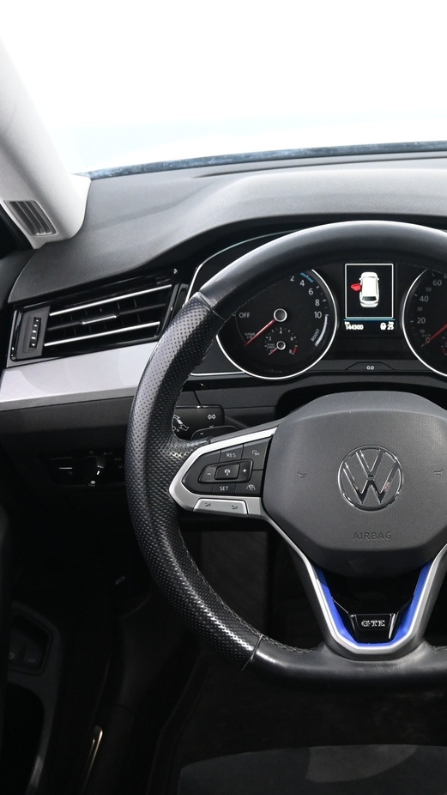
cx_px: 375
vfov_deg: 46.3
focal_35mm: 44
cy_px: 454
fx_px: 927
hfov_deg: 26.5
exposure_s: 1/25
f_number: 3.5
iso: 2200
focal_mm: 16
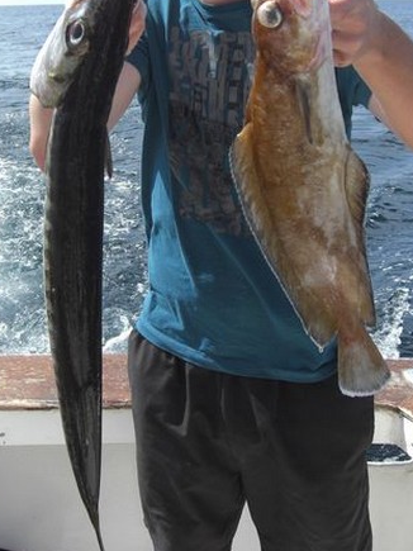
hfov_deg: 26.5
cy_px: 160
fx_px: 875
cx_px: 184
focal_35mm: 55
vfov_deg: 34.4
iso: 80
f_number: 4
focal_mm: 7.9
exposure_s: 1/500
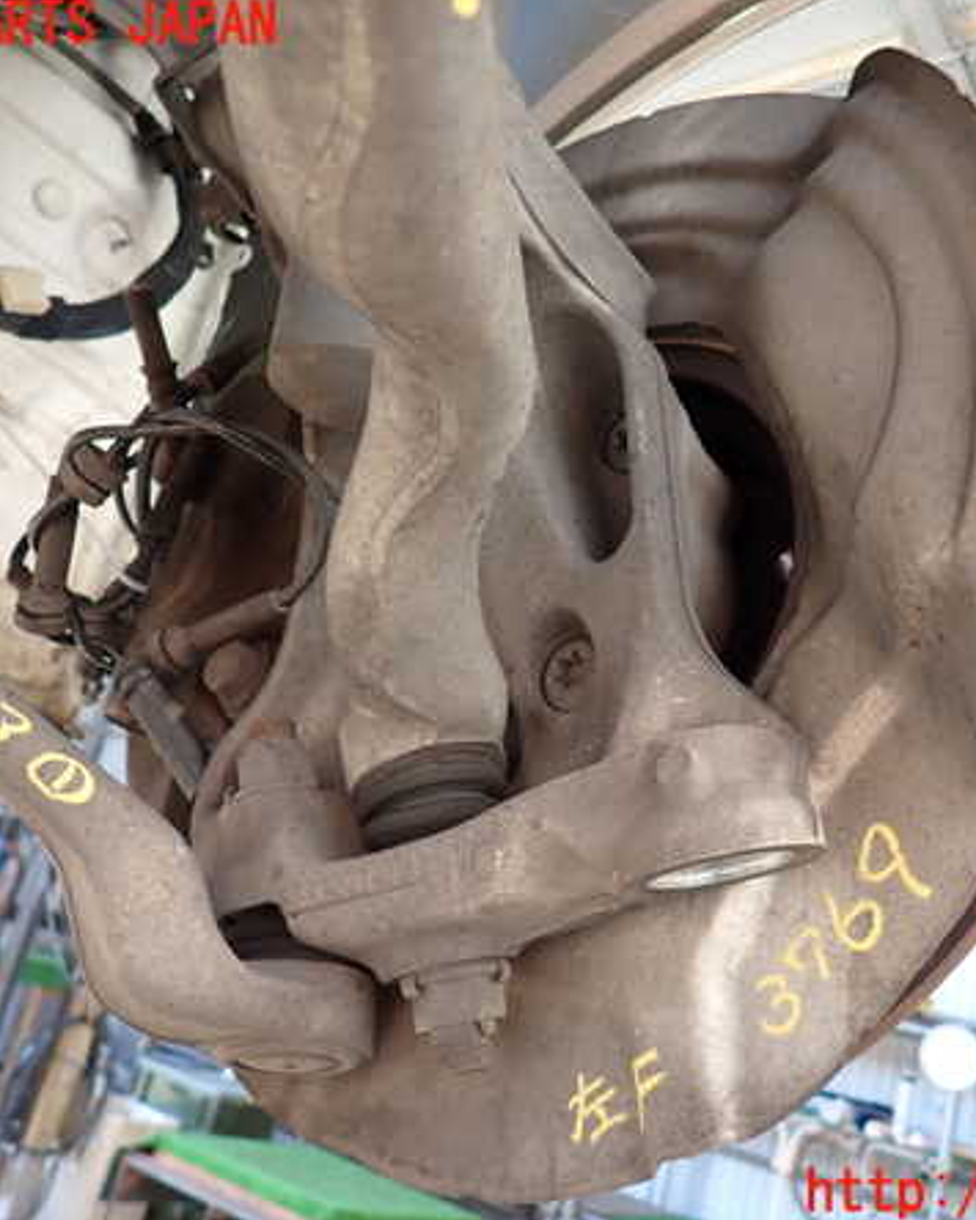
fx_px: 1192
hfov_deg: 44.2
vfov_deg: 54.2
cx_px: 602
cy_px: 610
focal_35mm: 33
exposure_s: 1/100
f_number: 2
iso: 100
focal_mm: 4.5
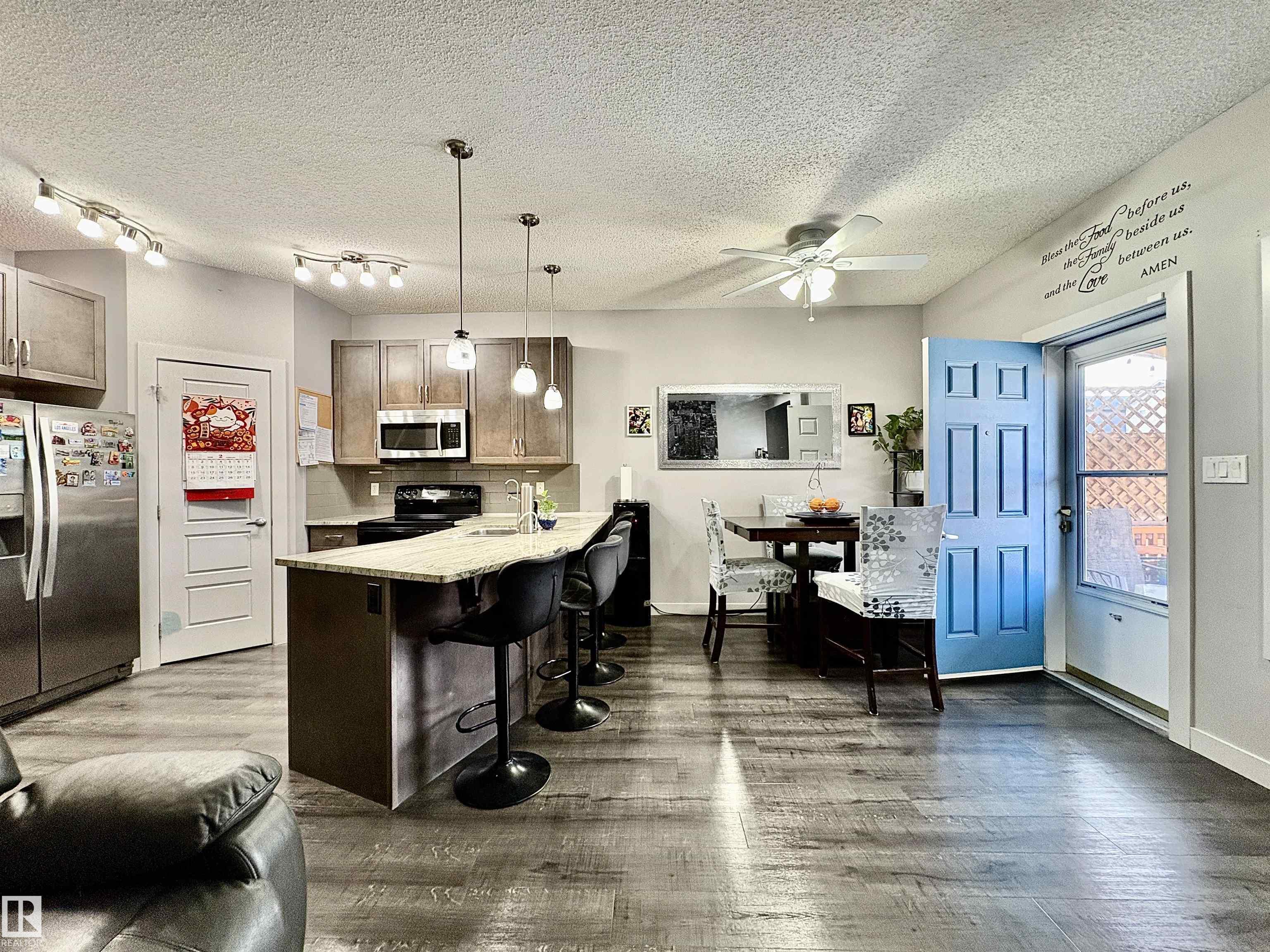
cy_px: 476
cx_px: 635
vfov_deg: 85.7
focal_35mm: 14
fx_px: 514
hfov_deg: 102.1
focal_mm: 2.22
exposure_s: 1/60
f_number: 2.2
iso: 320
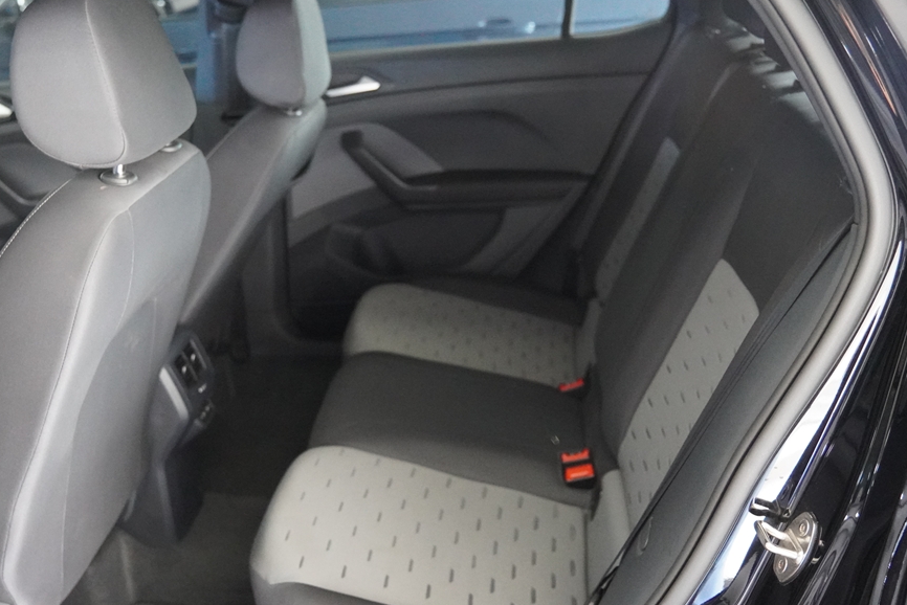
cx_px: 403
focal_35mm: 39
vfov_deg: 34.2
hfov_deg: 49.4
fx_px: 983
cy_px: 315
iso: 6400
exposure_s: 1/160
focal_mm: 22
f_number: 2.8
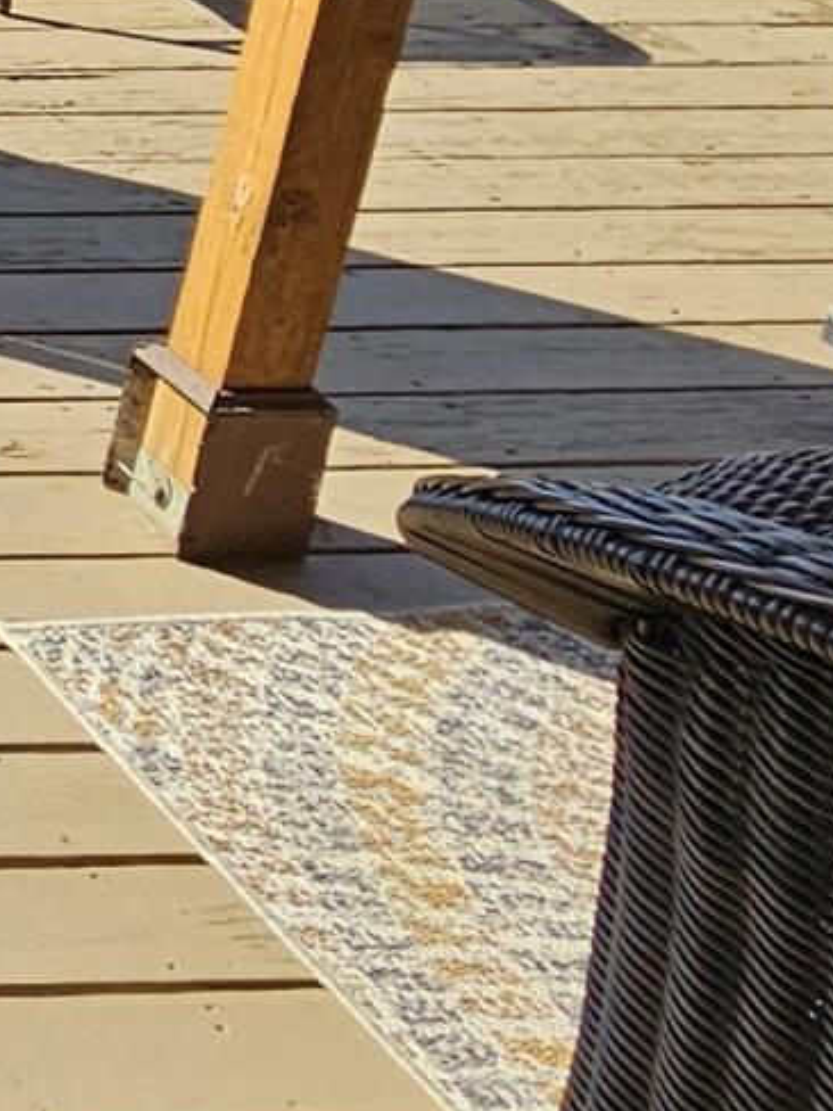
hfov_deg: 12.4
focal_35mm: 80
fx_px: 2567
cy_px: -130
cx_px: -1402
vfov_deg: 22.9
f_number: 2.2
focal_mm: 2.2
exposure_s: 1/1093
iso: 50
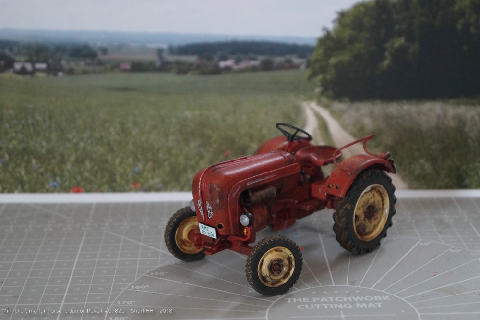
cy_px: 160
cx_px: 240
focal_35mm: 75
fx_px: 1000
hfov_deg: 27.0
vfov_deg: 18.2
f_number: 5.6
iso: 1600
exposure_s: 1/160
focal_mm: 50
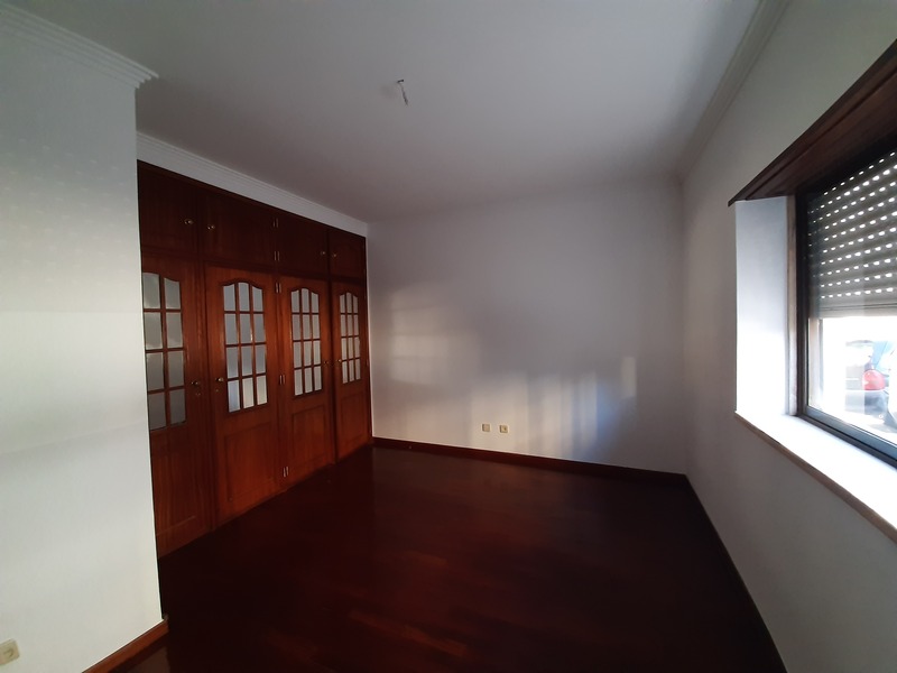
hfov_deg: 106.2
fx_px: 337
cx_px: 448
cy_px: 336
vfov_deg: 89.9
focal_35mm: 13
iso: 250
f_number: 2.2
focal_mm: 1.42
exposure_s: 1/25
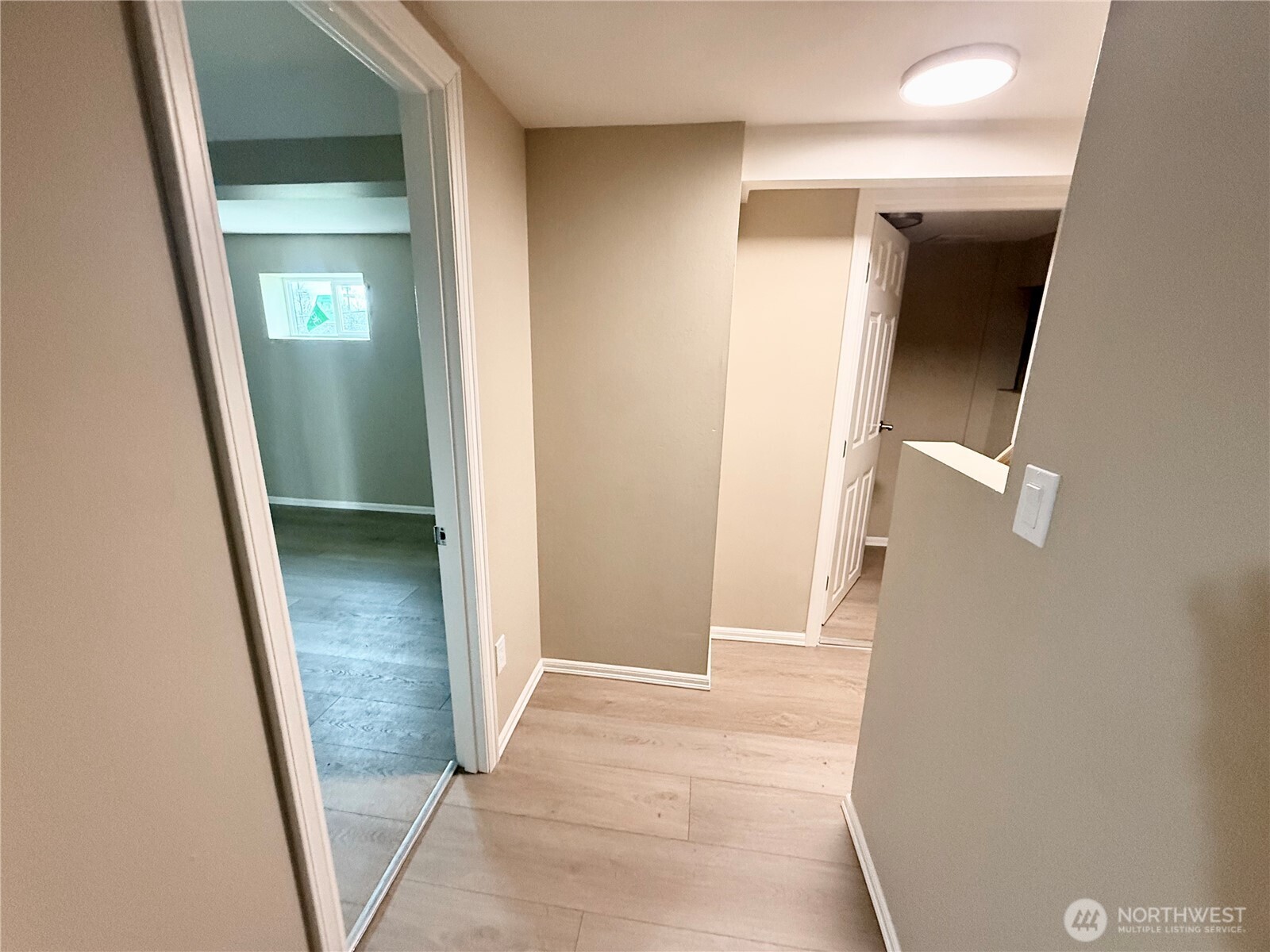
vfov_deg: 85.7
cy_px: 476
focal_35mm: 14
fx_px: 514
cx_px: 635
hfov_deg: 102.1
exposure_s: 1/120
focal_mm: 2.22
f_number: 2.2
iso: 500
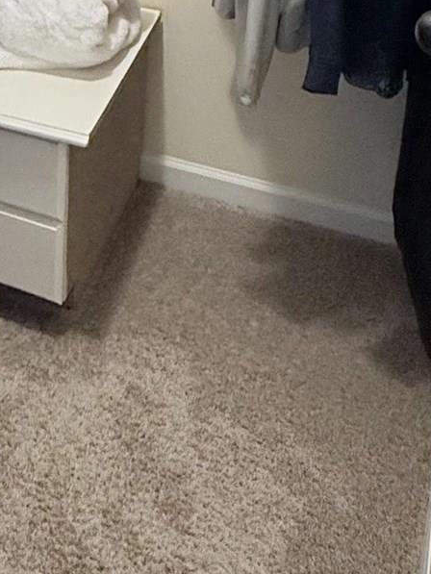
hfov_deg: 24.8
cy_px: -187
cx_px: -69
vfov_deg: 28.5
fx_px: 896
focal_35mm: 54
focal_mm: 2.22
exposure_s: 1/60
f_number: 2.2
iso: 400
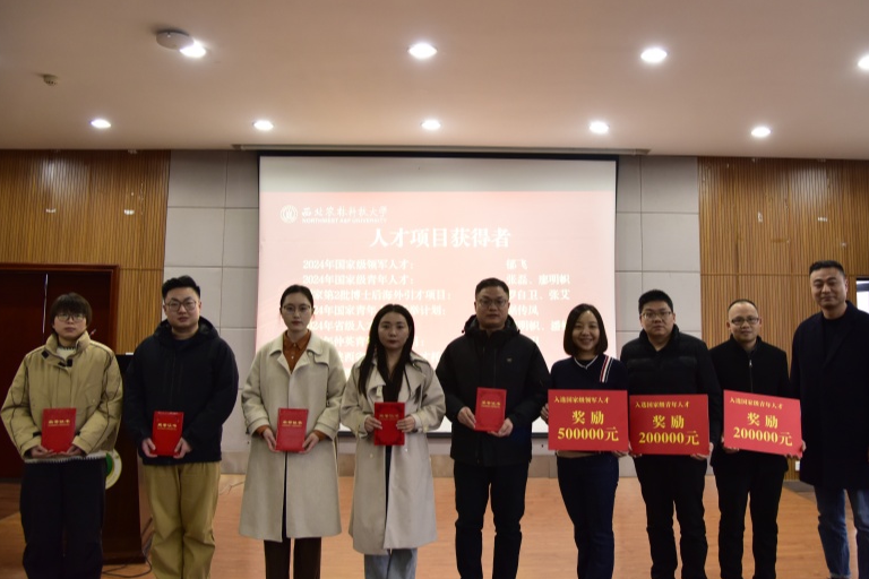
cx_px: 447
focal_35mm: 25
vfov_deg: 51.3
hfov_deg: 71.5
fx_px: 603
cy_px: 290
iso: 2000
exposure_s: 1/60
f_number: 4
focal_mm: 24
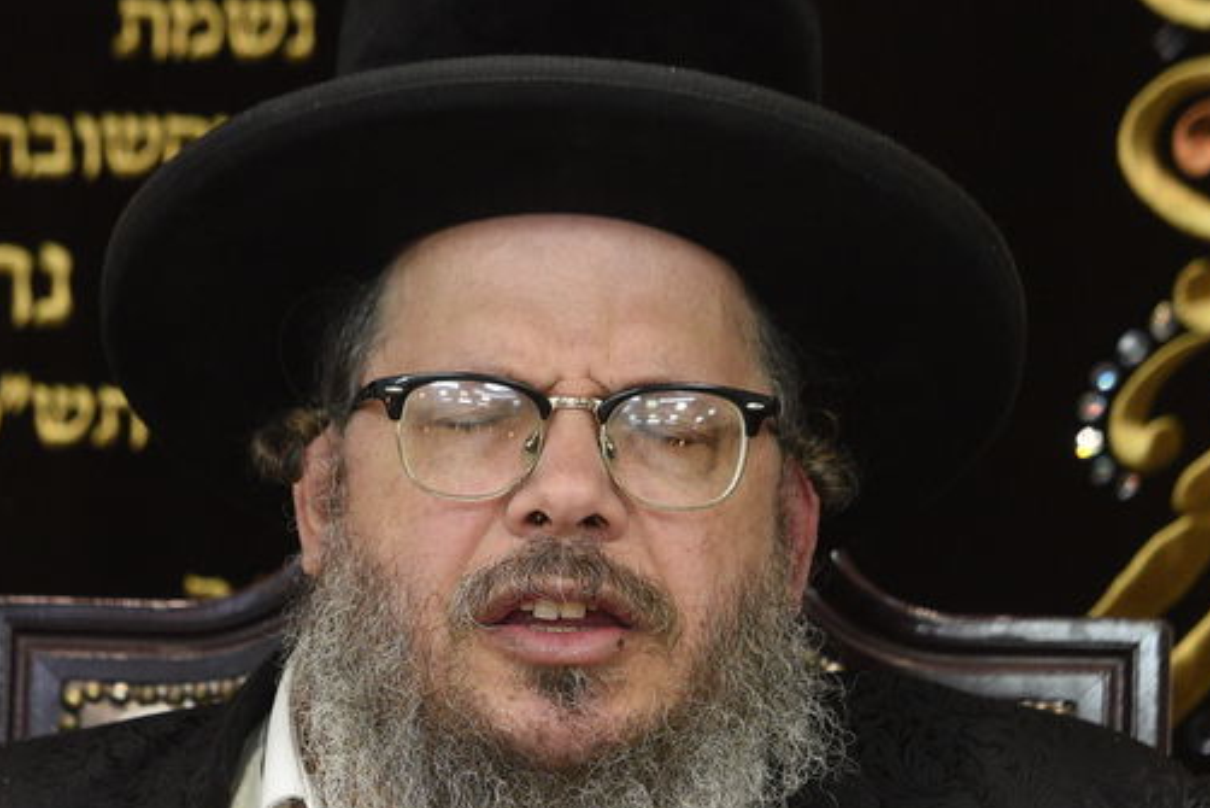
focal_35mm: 460
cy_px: 715
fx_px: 15465
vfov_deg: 3.0
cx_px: 388
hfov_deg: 4.5
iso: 1600
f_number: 4
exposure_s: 1/125
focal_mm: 165
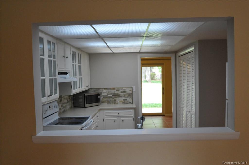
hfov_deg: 53.2
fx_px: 249
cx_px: 124
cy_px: 82
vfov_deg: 36.7
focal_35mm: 36
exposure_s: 1/200
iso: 1600
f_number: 5
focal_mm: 24
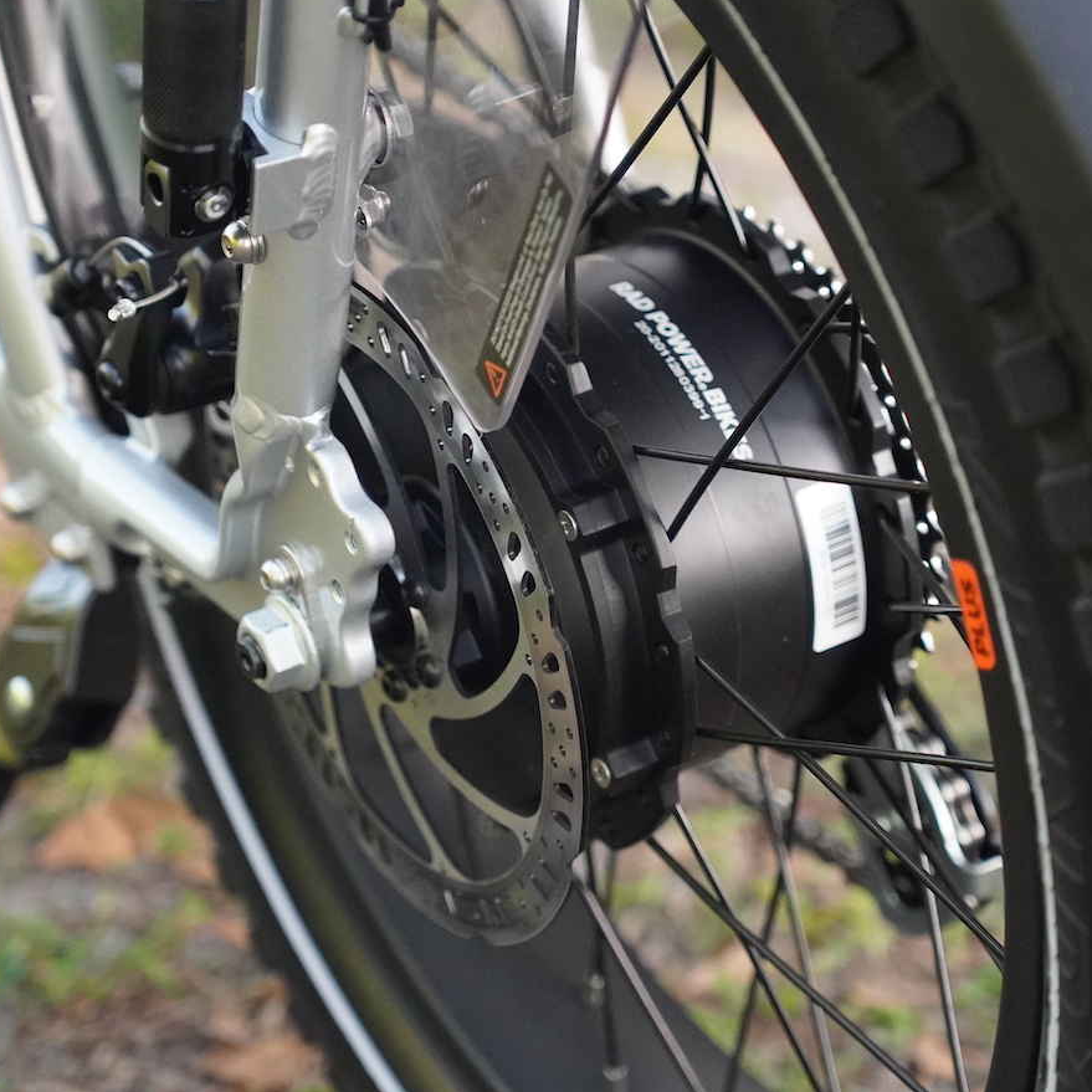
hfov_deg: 15.6
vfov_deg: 15.6
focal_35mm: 112
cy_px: 515
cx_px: 578
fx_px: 3986
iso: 4000
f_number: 2.8
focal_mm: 55
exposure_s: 1/100
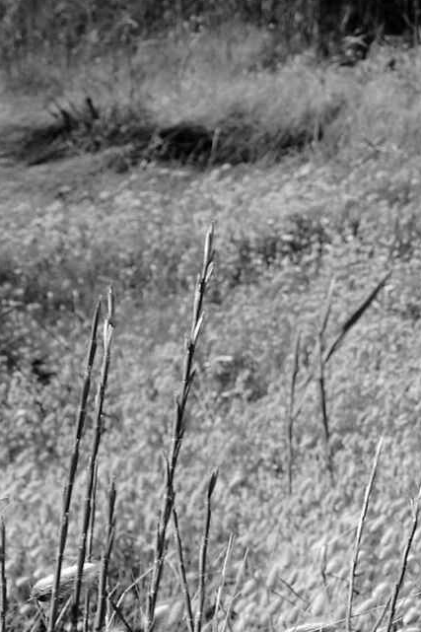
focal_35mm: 101
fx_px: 1773
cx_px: 1087
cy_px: 536
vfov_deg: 19.9
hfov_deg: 10.9
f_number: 8
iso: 200
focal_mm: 27
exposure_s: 1/250
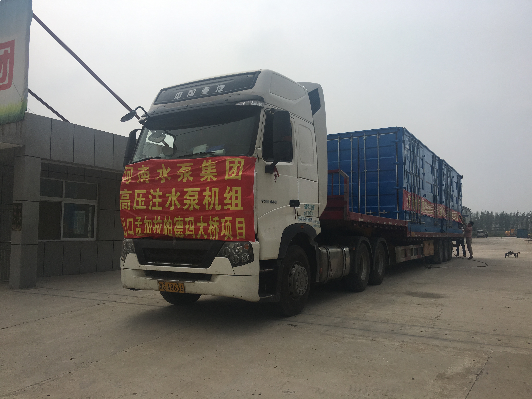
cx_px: 266
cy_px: 200
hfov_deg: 61.7
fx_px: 446
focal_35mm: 29
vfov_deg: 48.2
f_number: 2.2
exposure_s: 1/4808
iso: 25
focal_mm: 4.15
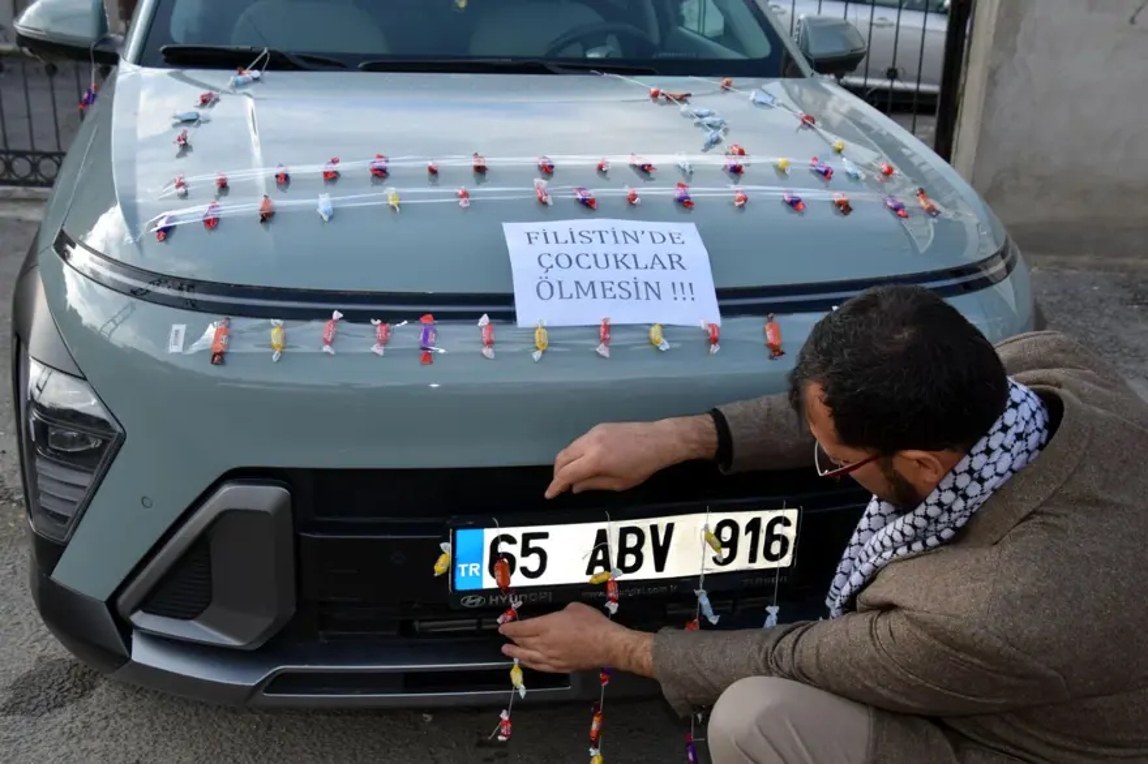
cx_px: 574
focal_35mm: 39
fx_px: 1243
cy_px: 382
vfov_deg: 34.2
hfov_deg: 49.6
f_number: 5.6
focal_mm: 26
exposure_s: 1/125
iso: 100
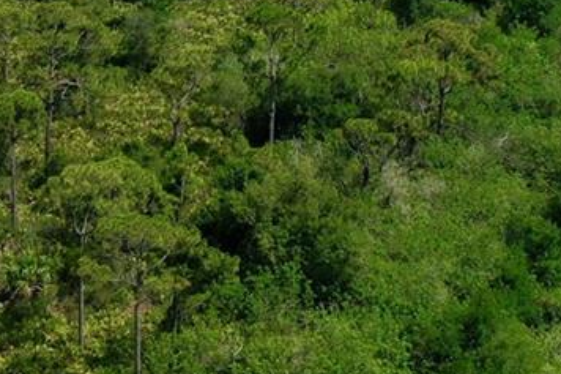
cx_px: 16
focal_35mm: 126
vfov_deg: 10.8
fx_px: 1962
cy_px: -14
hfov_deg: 16.0
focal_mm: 10.26
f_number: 7.1
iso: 100
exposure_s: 1/1000
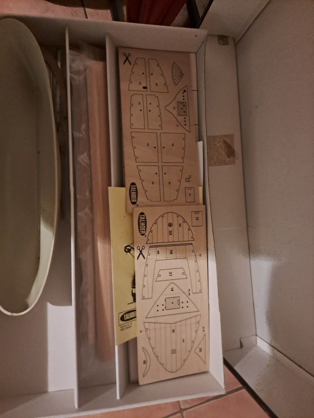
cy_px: 209
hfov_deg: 54.9
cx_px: 157
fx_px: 302
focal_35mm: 25
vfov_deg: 69.4
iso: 1000
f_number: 1.8
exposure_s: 1/20
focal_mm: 4.65
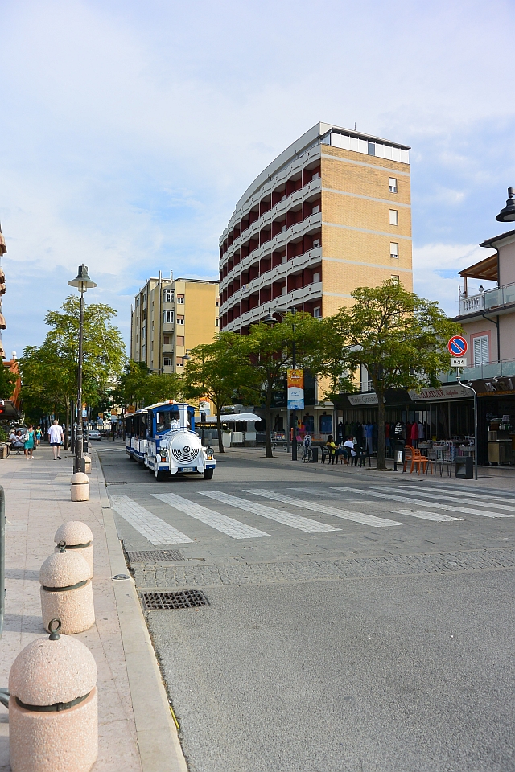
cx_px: 258
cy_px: 386
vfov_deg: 67.4
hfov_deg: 47.9
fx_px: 579
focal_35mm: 27
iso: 160
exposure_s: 1/800
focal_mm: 10
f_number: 5
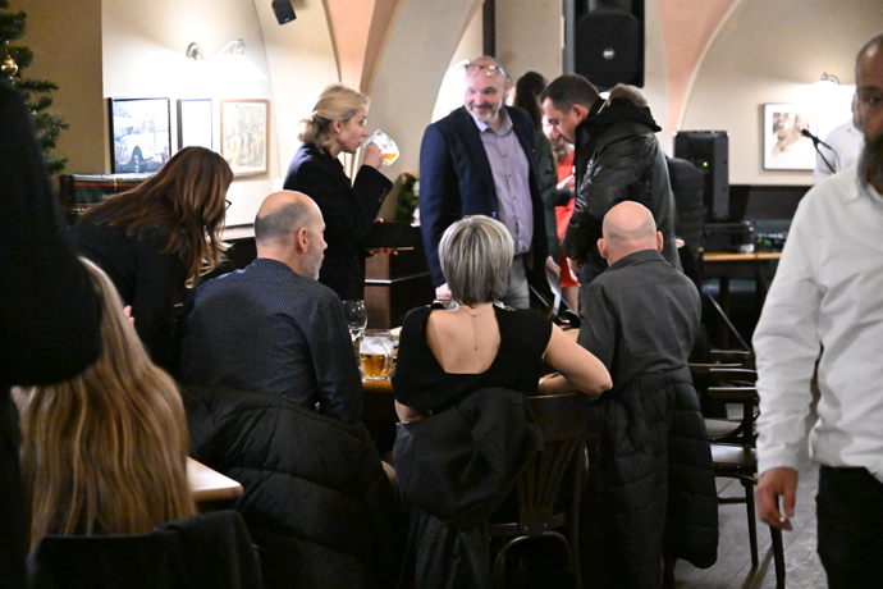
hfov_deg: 28.8
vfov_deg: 19.5
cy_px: 294
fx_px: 1717
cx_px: 442
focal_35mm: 70
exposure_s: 1/200
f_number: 3.5
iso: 25600
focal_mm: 70
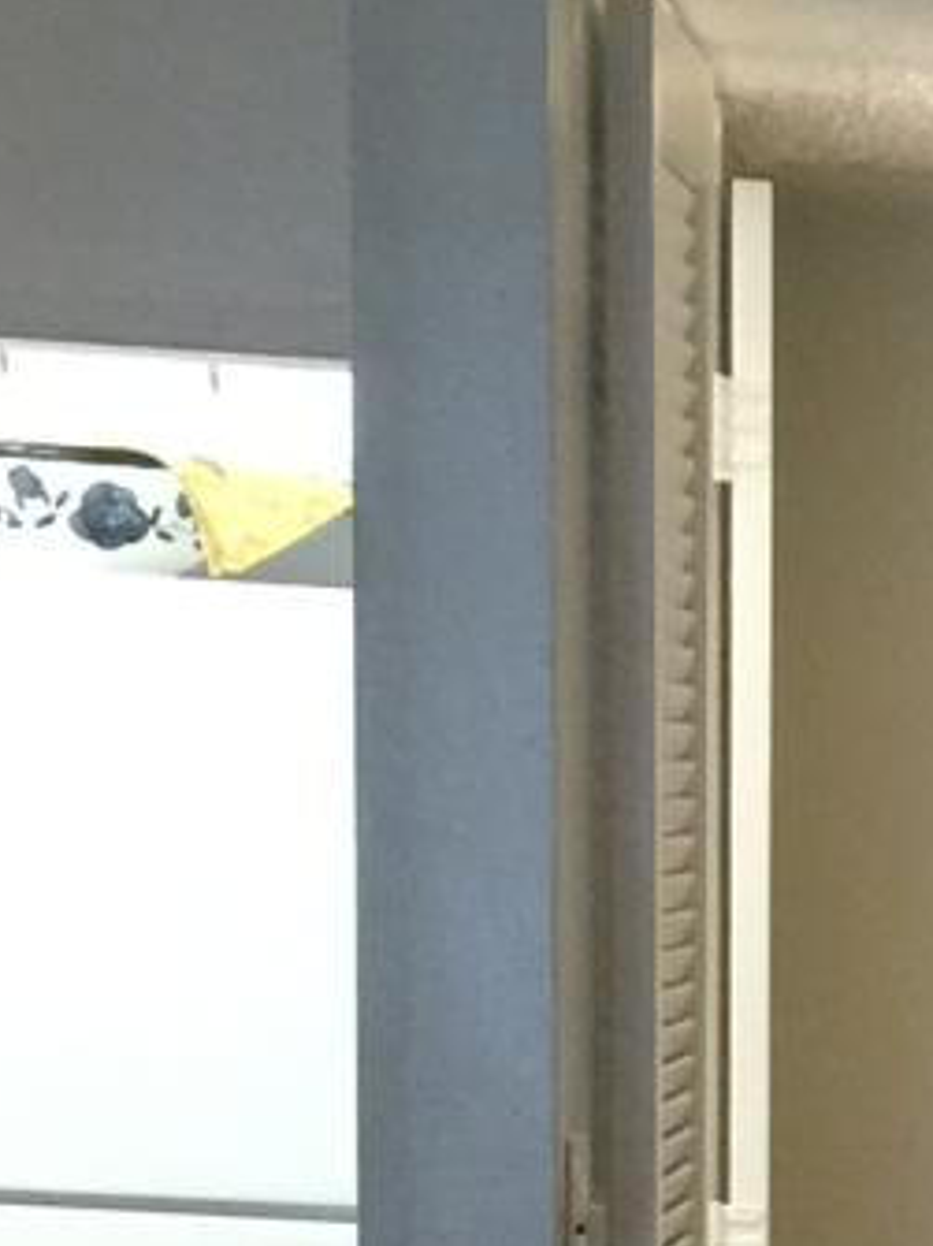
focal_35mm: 173
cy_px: 2276
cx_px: 1836
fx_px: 6221
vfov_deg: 10.7
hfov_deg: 8.2
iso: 80
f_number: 2.2
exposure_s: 1/15
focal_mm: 4.15
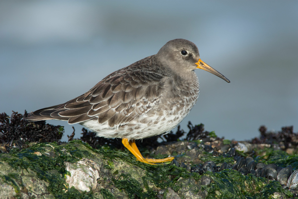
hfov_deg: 2.7
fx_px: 6208
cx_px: 149
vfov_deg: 1.8
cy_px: 100
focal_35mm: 750
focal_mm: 500
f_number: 7.1
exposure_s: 1/1250
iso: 800
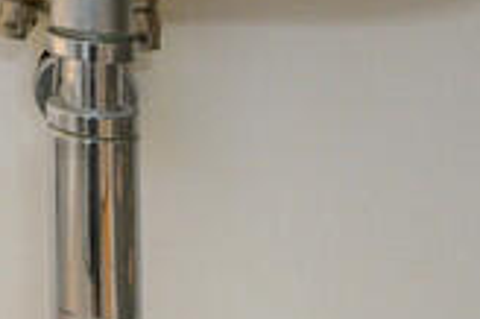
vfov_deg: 12.8
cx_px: -808
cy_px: -195
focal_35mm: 100
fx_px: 1332
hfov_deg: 12.8
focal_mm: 16
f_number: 8
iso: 400
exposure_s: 1/15
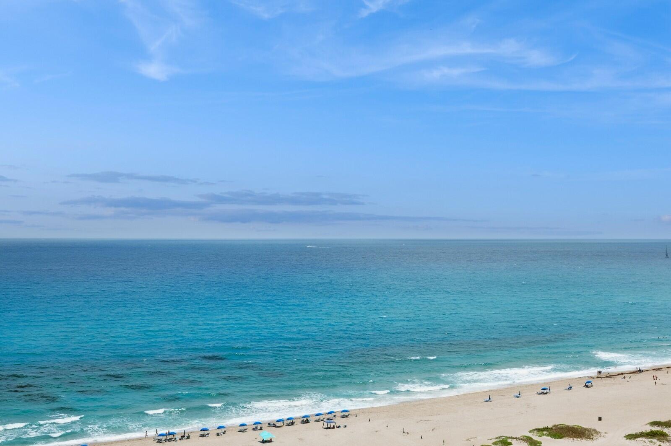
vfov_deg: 30.5
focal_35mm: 44
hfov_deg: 44.5
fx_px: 819
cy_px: 223
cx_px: 336
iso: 100
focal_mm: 44
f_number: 11
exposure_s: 1/500
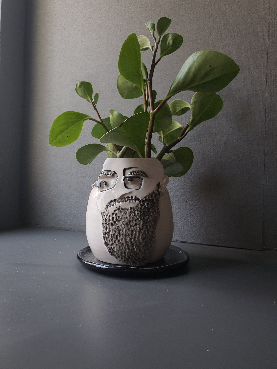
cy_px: 184
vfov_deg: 67.3
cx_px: 138
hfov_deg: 53.1
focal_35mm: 26
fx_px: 277
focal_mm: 4.3
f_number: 2.4
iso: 64
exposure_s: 1/100
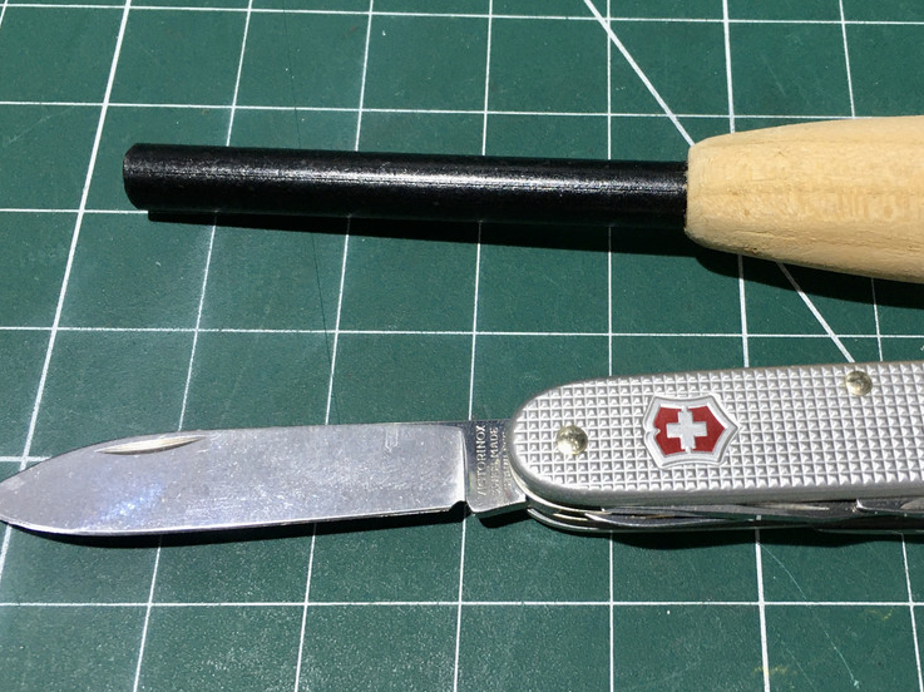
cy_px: 347
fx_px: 1121
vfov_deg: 34.3
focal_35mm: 42
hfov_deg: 44.1
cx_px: 620
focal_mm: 4.15
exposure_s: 1/33
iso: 50
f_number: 2.2
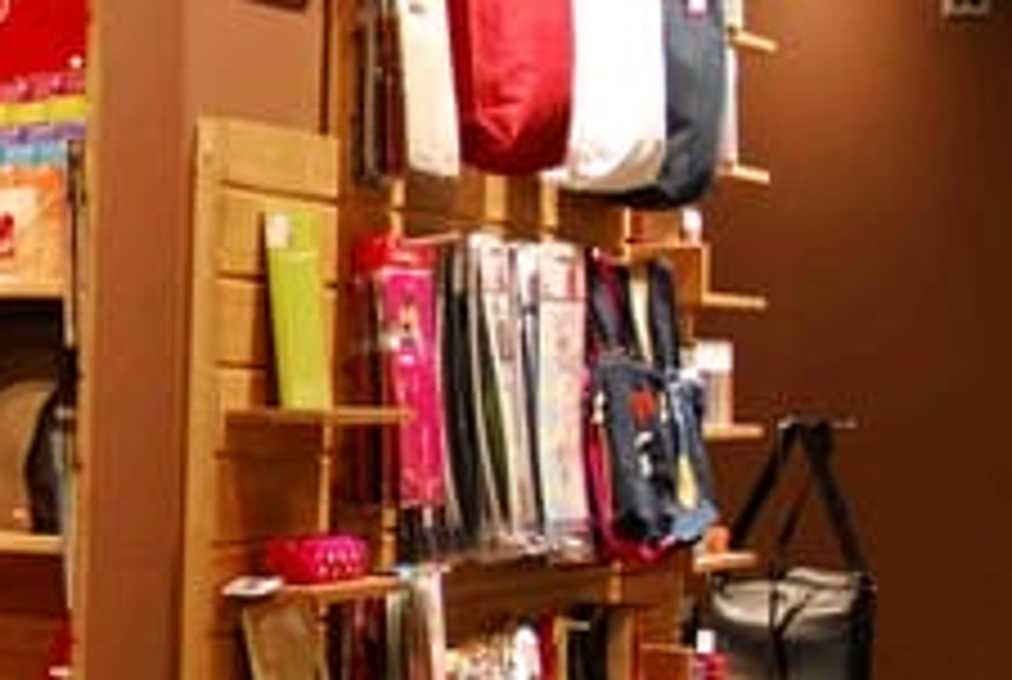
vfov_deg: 10.7
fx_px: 3605
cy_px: 482
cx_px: -562
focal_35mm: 128
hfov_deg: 14.7
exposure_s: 1/40
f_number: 3.8
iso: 400
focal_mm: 24
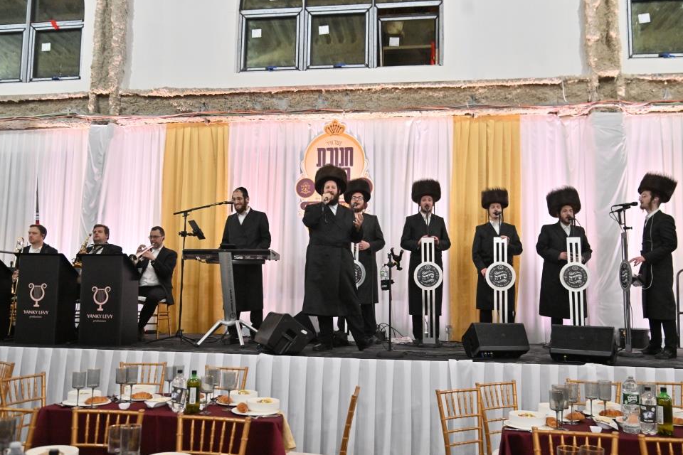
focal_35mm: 32
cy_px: 229
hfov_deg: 58.7
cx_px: 342
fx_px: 607
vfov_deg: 41.1
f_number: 4
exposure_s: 1/160
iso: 2000
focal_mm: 30
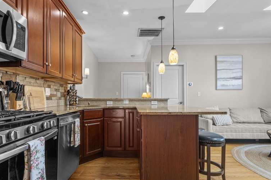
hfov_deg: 84.5
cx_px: 130
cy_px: 95
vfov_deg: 62.3
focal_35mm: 20
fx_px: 149
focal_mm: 14.6
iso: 1600
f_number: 11
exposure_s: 1/4
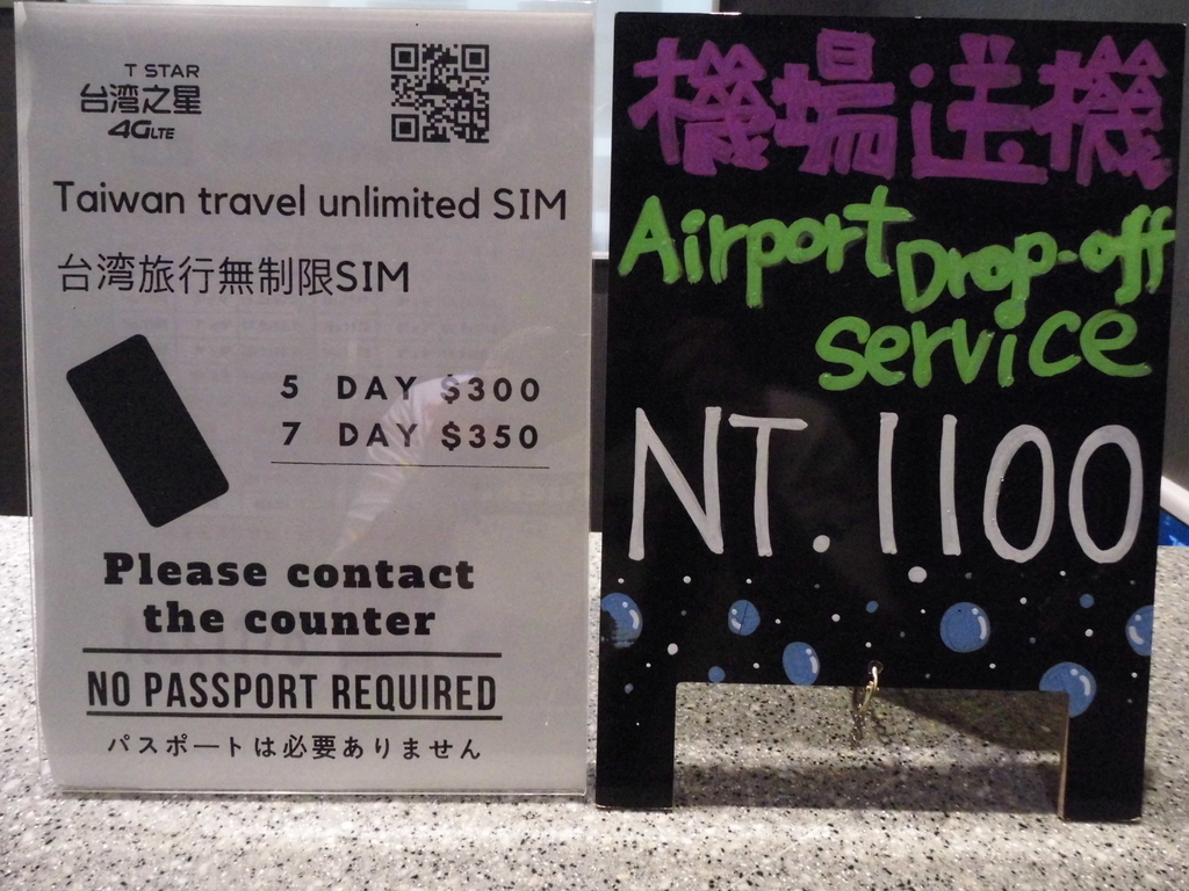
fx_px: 859
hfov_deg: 69.4
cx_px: 594
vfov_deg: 54.9
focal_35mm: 25
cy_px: 446
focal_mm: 4.5
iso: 800
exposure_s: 1/30
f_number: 3
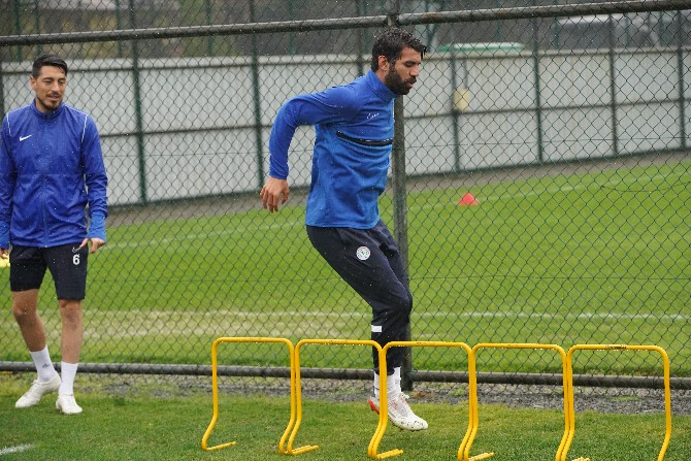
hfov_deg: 15.2
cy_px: 230
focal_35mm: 135
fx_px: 2592
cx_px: 346
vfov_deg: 10.2
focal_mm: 135
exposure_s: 1/1600
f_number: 5.6
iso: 4000
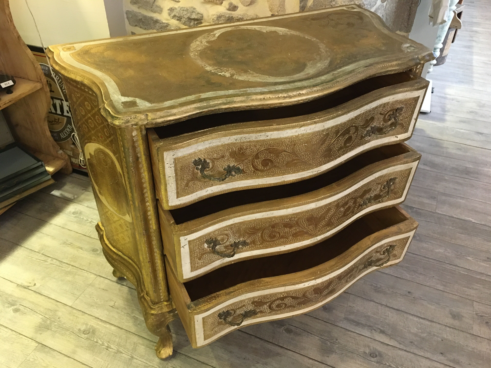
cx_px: 246
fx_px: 411
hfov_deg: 61.7
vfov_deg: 48.2
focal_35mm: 29
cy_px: 184
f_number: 2.2
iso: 200
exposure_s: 1/25
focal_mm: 4.15
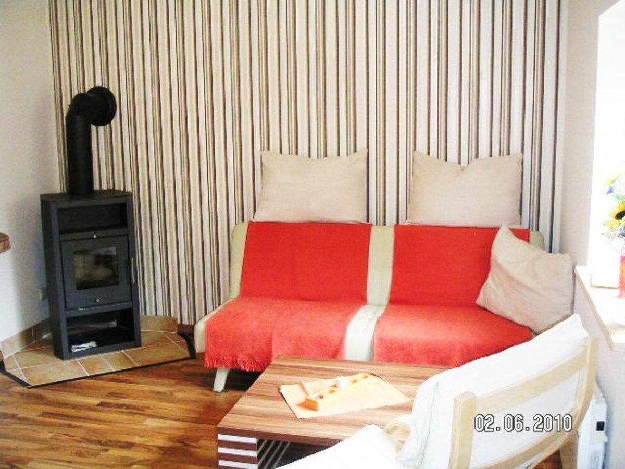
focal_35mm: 38
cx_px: 312
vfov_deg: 37.7
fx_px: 686
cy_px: 234
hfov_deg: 49.0
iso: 160
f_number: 2.8
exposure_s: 1/45
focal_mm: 6
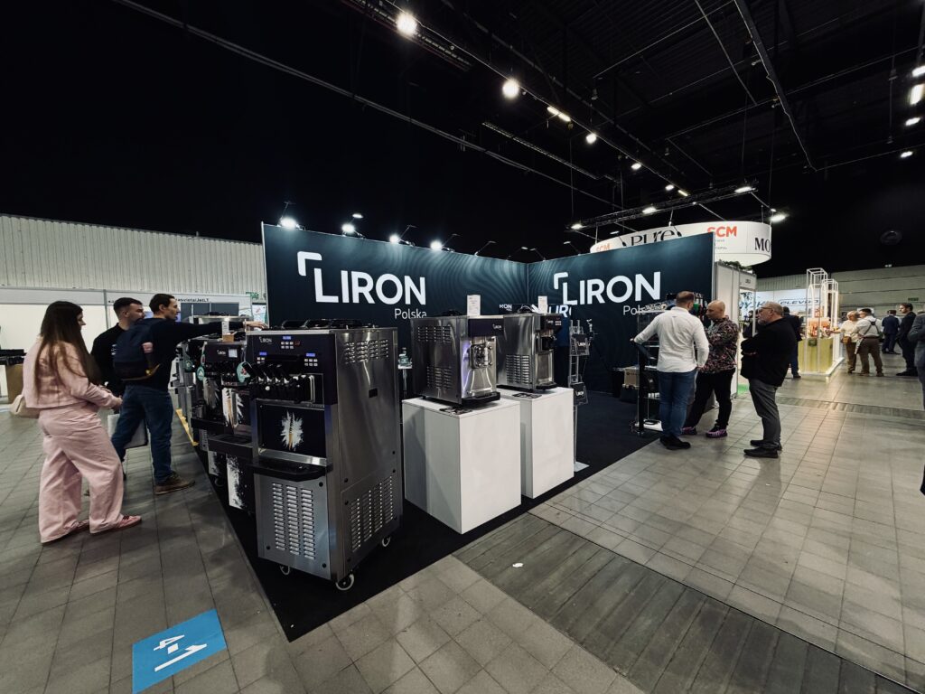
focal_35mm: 14
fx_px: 374
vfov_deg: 85.7
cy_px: 347
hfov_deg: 102.1
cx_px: 462
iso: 160
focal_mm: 2.22
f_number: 2.2
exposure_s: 1/100
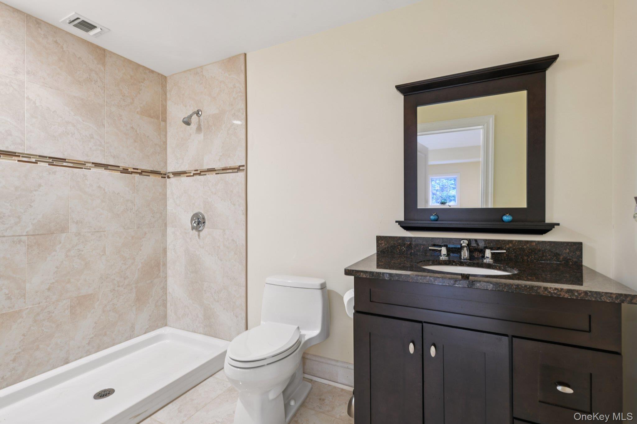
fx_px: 301
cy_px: 212
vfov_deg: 70.4
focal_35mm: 17
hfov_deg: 93.3
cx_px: 318
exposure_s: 1/1.25
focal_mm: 17
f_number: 8
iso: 200
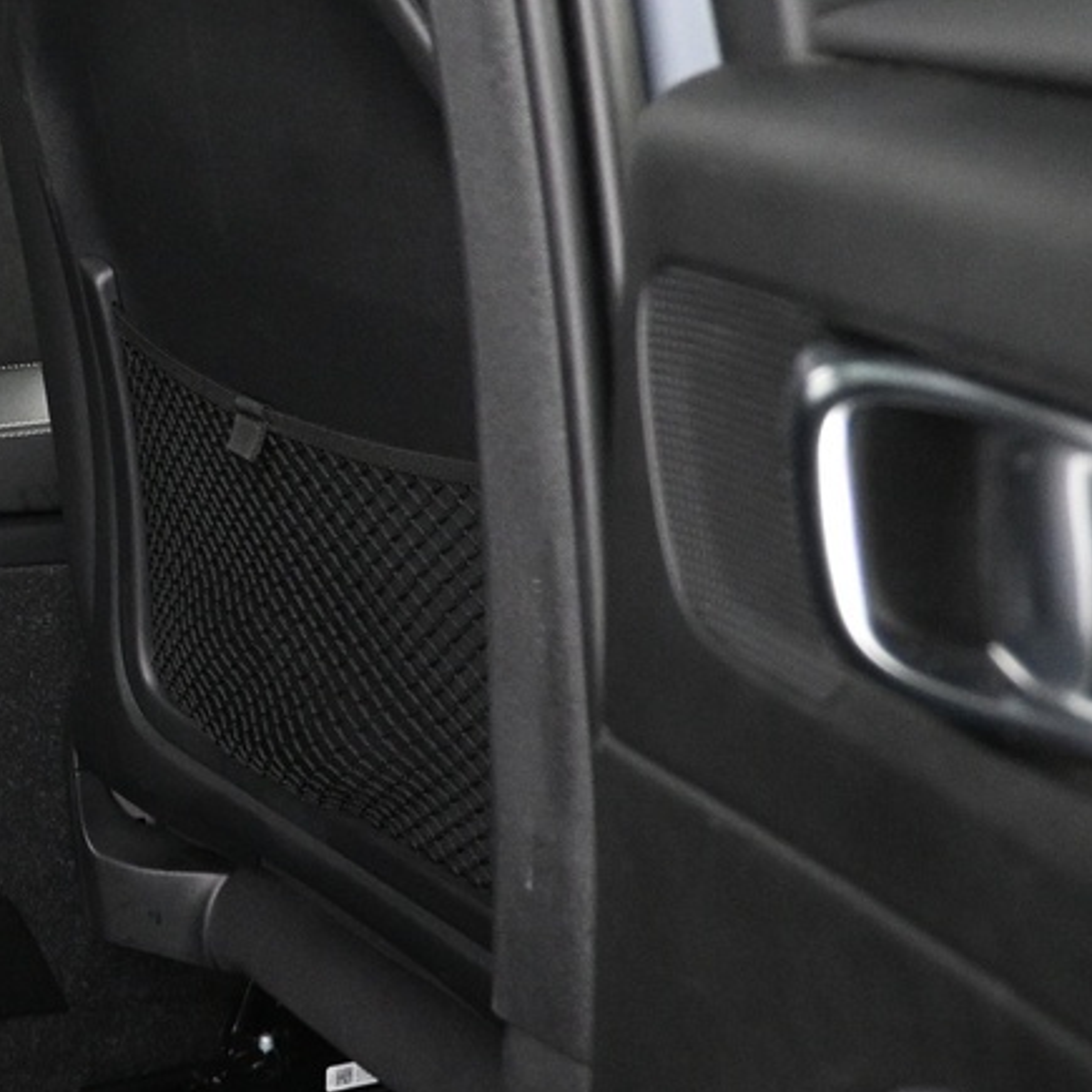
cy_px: 329
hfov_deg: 19.1
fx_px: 2712
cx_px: -668
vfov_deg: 22.6
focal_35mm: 76
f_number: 3.5
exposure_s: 1/13
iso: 1600
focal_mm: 16
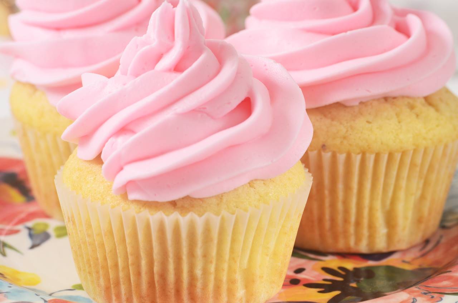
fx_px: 2000
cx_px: 229
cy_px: 152
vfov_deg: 8.7
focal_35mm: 158
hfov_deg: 13.1
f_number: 8
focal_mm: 105
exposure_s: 1/30
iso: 100
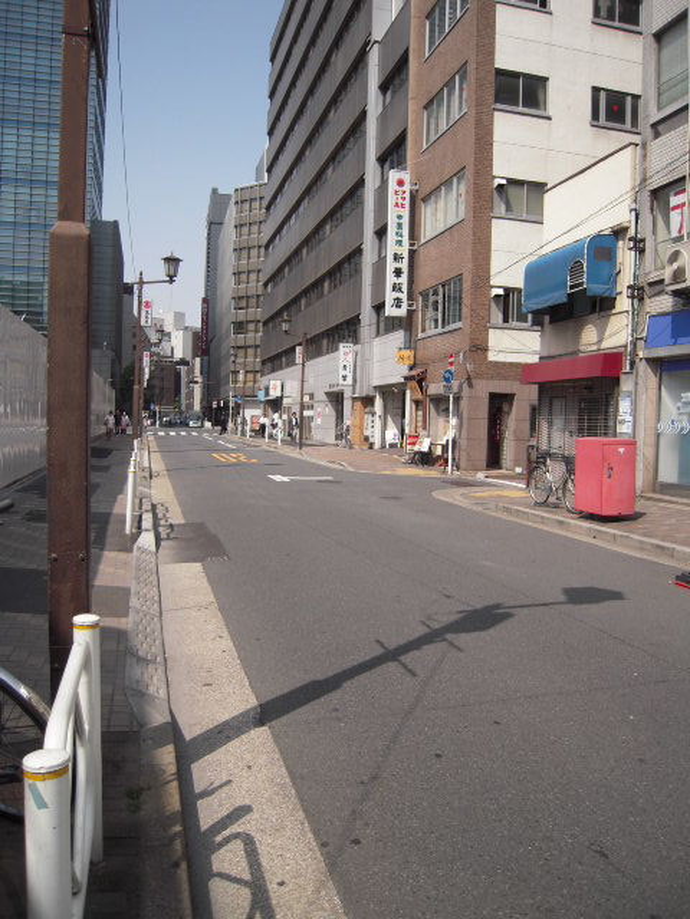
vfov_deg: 63.4
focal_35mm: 28
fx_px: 744
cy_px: 460
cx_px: 345
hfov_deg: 49.7
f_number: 5.4
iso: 100
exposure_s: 1/400
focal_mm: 5
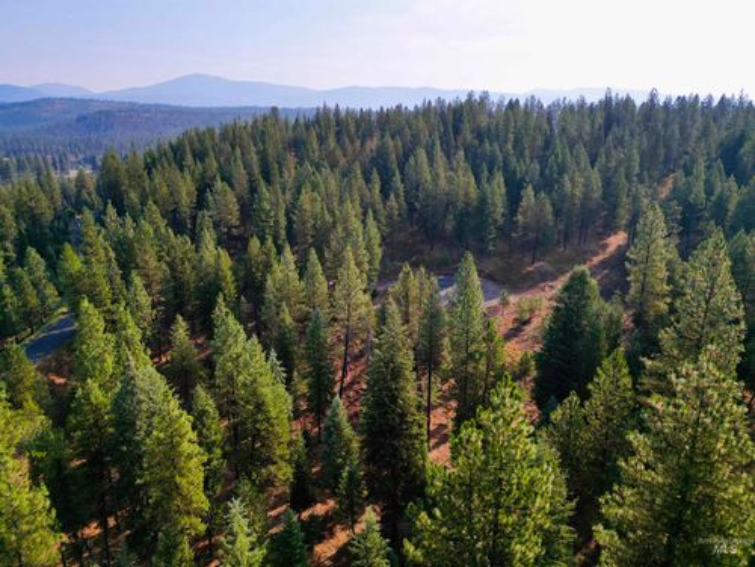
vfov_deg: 56.8
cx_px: 378
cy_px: 284
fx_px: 523
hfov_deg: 71.6
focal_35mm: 24
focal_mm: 6.72
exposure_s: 1/3000
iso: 100
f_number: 1.7
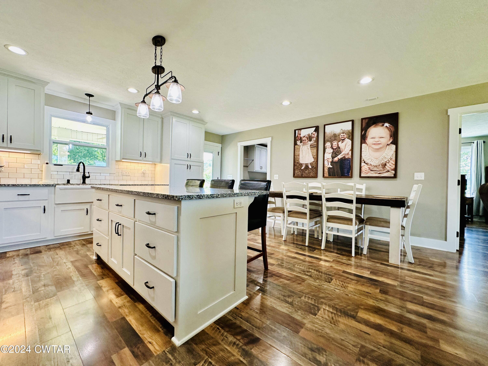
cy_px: 183
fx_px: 197
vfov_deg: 85.7
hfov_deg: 102.1
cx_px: 244
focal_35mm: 14
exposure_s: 1/120
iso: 200
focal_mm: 2.22
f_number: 2.2
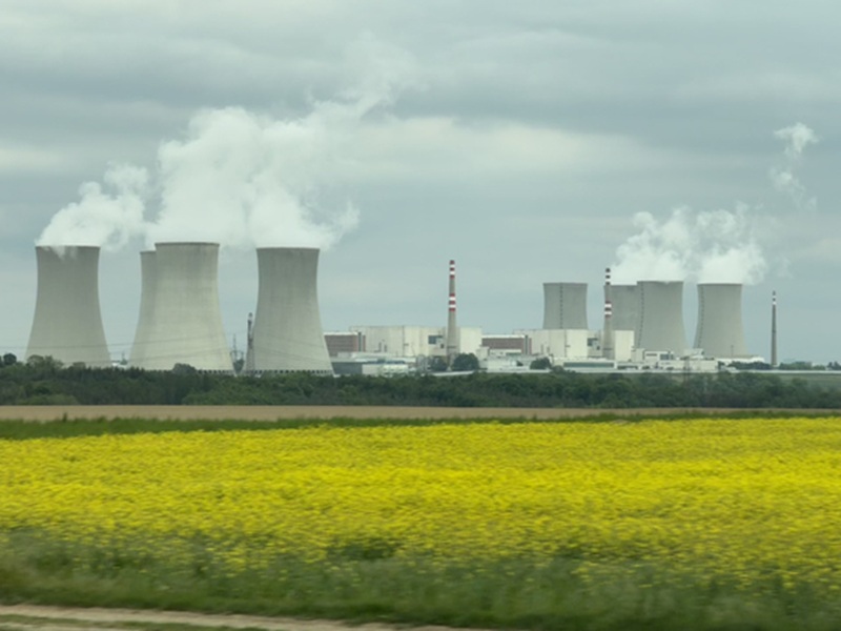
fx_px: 2915
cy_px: 316
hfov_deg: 16.4
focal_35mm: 120
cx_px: 420
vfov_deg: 12.3
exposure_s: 1/195
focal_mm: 15.66
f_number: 2.8
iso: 50
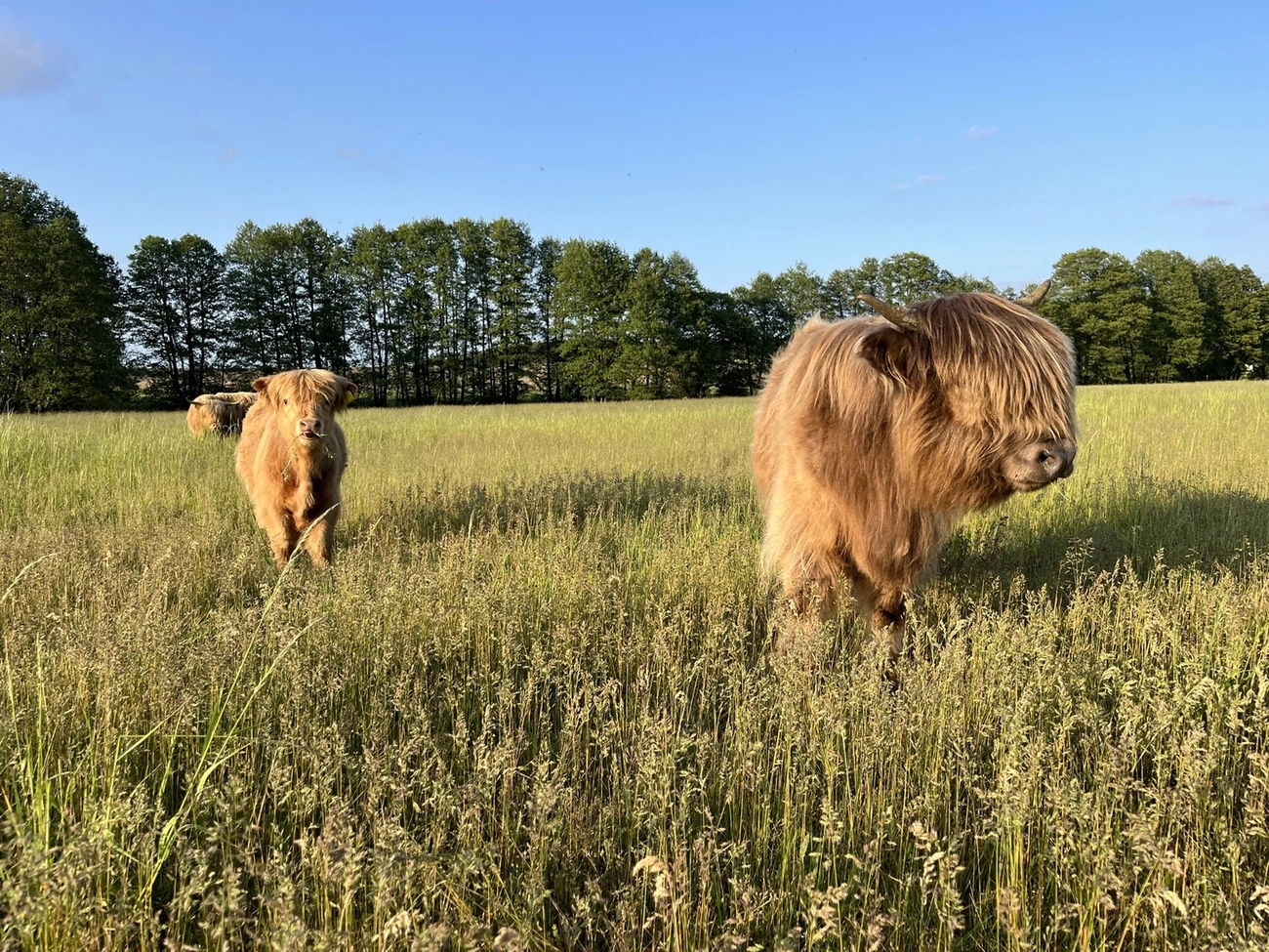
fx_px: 953
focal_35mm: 26
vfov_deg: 53.1
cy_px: 476
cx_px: 634
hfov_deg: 67.3
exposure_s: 1/1355
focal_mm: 5.1
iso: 50
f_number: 1.6
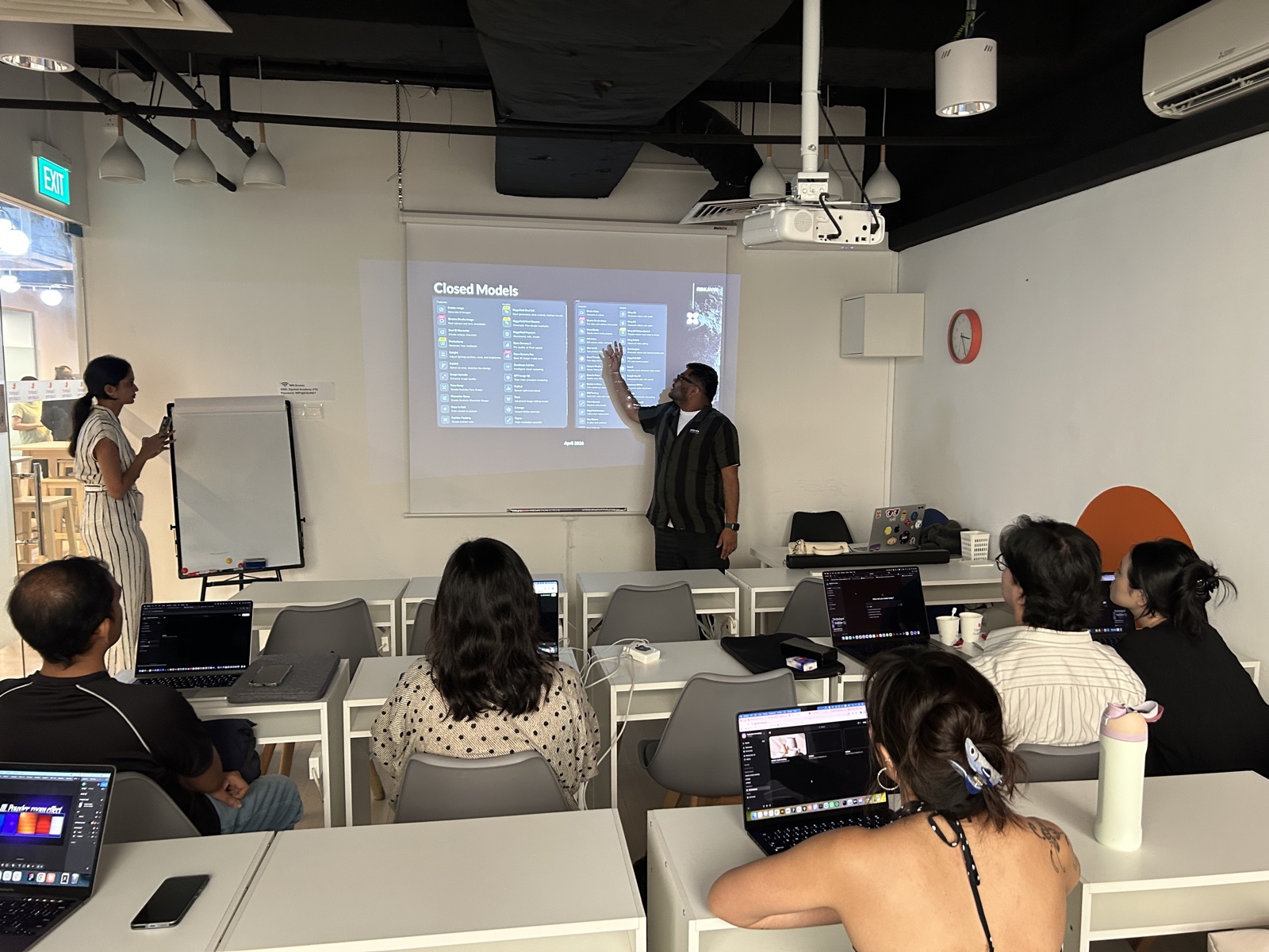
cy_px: 476
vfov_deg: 53.1
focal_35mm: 26
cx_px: 634
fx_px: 953
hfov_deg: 67.3
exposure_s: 1/50
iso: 250
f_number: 1.5
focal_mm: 5.7
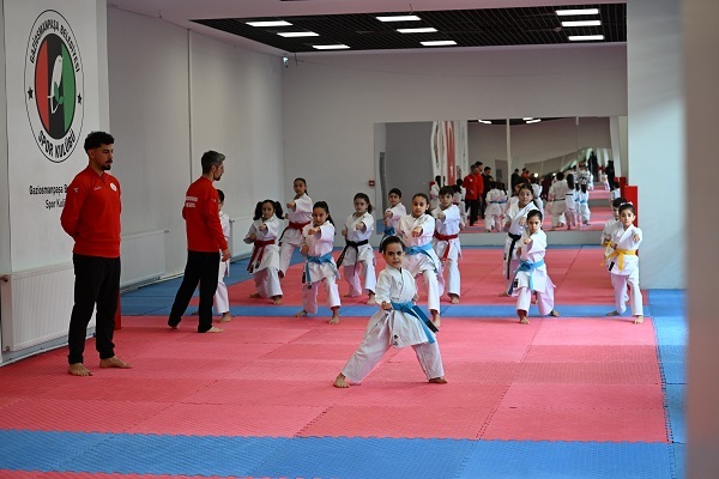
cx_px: 360
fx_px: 1398
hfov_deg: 28.8
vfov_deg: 19.5
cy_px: 240
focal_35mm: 70
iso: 1600
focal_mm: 70
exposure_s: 1/200
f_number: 5.6
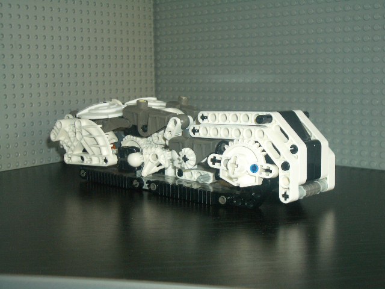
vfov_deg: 29.7
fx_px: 545
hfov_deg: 38.9
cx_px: 192
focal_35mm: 49
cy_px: 144
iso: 100
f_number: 3.1
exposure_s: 1/60
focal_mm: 8.2
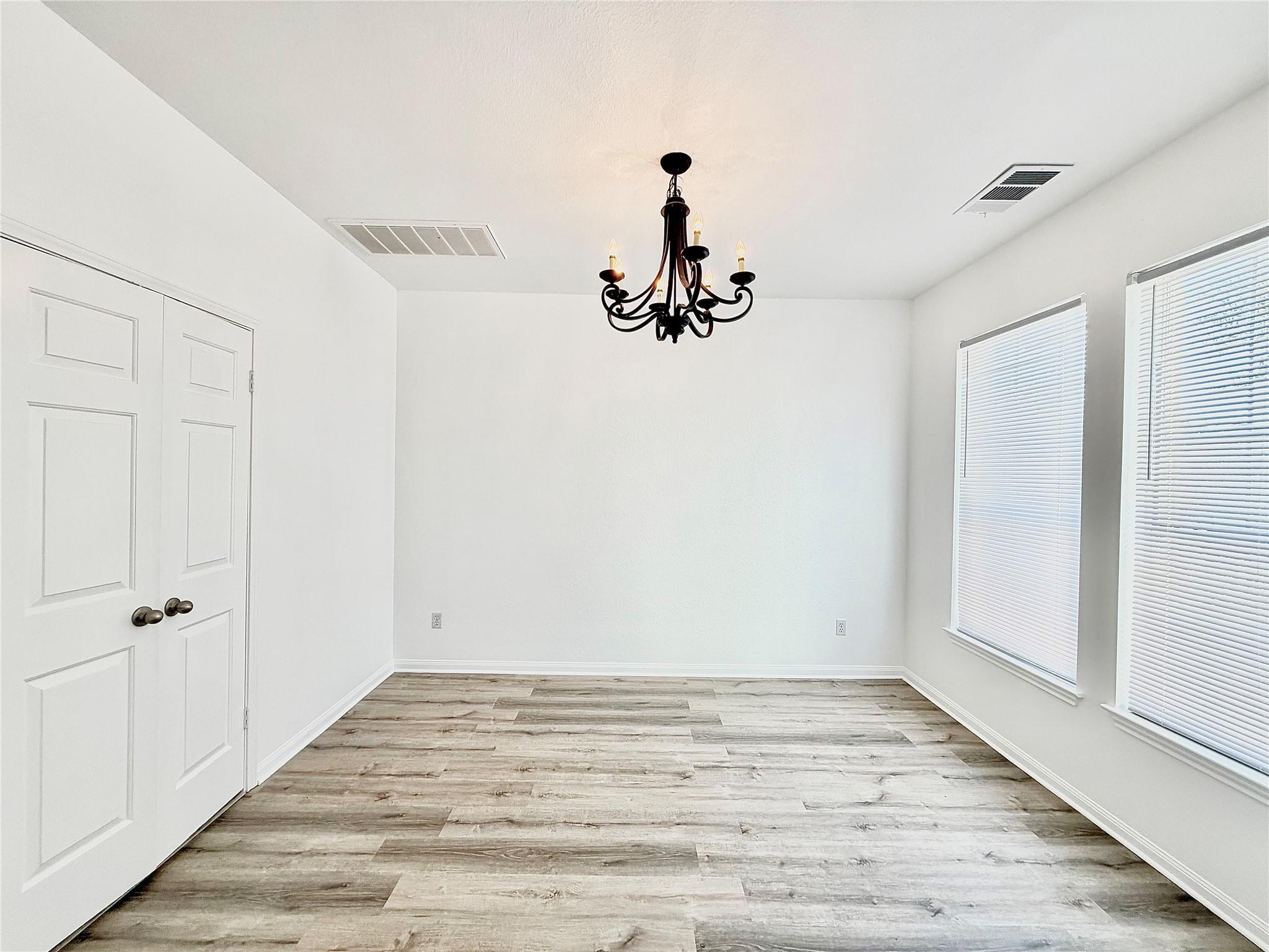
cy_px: 476
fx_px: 513
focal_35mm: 14
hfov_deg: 102.1
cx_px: 634
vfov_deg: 85.7
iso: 250
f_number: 2.2
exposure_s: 1/60
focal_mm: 2.22
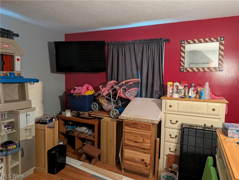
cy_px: 90
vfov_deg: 56.9
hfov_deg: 71.5
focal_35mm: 24
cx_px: 120
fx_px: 166
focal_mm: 6.9
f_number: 1.68
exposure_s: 1/60
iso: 92
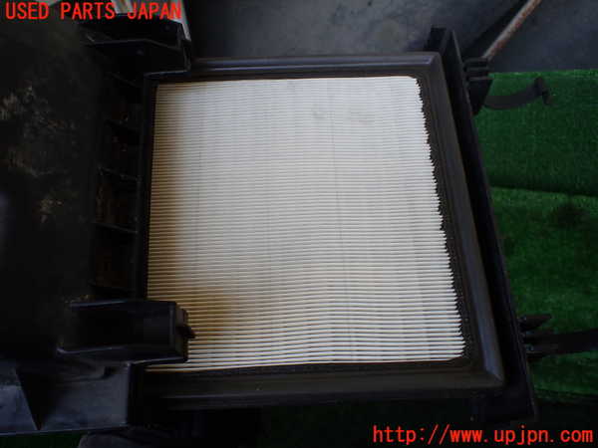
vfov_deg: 46.8
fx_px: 518
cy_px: 224
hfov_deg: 60.0
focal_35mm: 30
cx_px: 299
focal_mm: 5.4
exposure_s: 1/125
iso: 125
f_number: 2.3
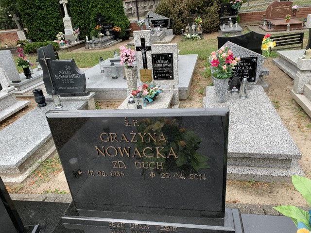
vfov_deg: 53.1
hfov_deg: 67.3
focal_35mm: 26
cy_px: 116
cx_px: 156
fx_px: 234
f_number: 1.8
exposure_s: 1/743
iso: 25
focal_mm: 4.25
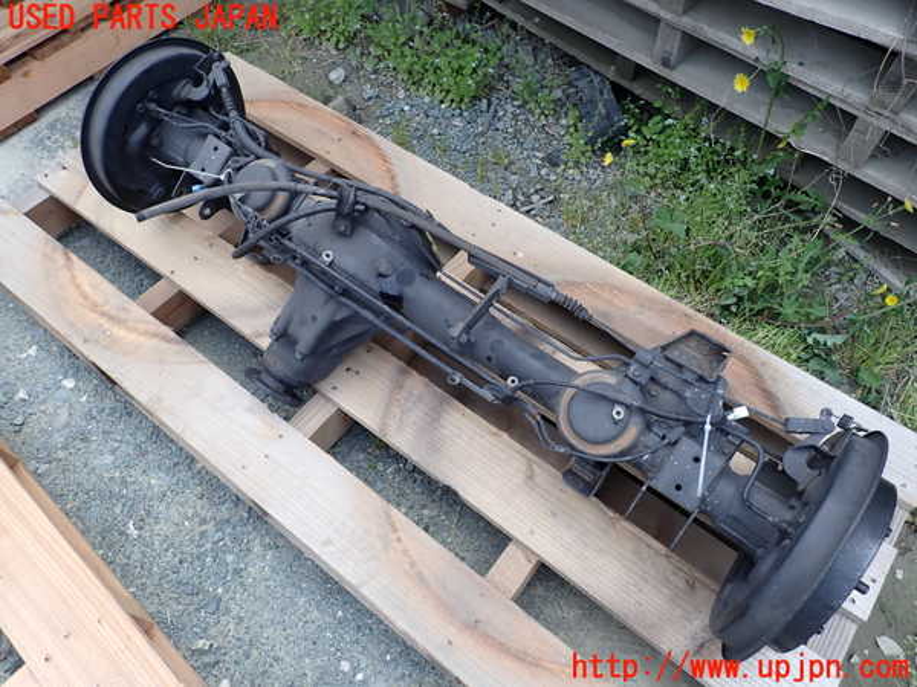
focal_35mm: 25
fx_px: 662
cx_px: 458
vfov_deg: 54.9
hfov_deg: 69.4
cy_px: 344
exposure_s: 1/400
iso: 100
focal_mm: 4.5
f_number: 2.8
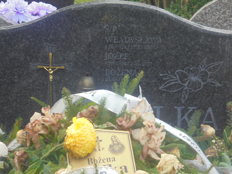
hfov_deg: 16.8
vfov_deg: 12.7
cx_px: 114
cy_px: 83
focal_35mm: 117
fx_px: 784
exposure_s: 1/30
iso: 100
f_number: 5.1
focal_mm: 19.2
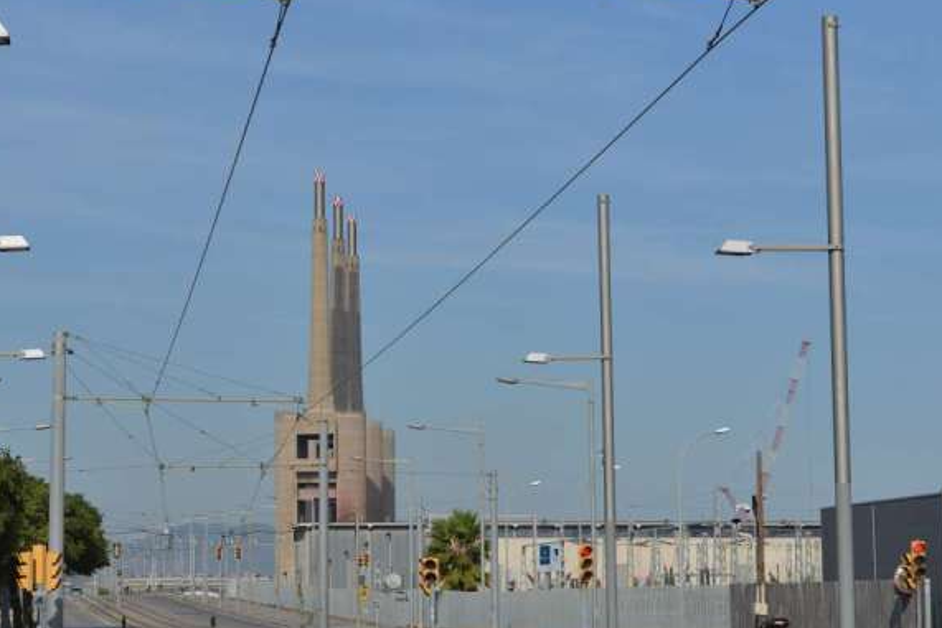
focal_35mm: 98
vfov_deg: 14.0
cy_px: 369
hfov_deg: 20.7
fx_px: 2565
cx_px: 327
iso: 125
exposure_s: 1/125
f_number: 11
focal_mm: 70
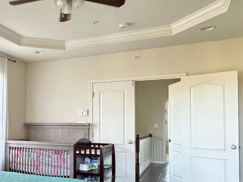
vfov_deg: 38.3
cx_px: 44
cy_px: 118
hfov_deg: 47.0
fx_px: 260
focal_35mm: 37
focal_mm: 2.22
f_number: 2.2
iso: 200
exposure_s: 1/99
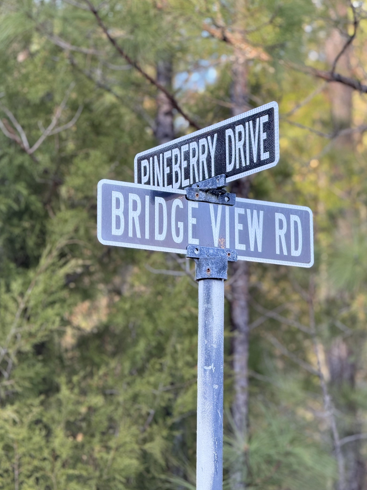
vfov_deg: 14.9
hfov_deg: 11.2
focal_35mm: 132
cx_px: 196
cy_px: 241
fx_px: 1866
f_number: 2.8
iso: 125
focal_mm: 15.66
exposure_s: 1/99
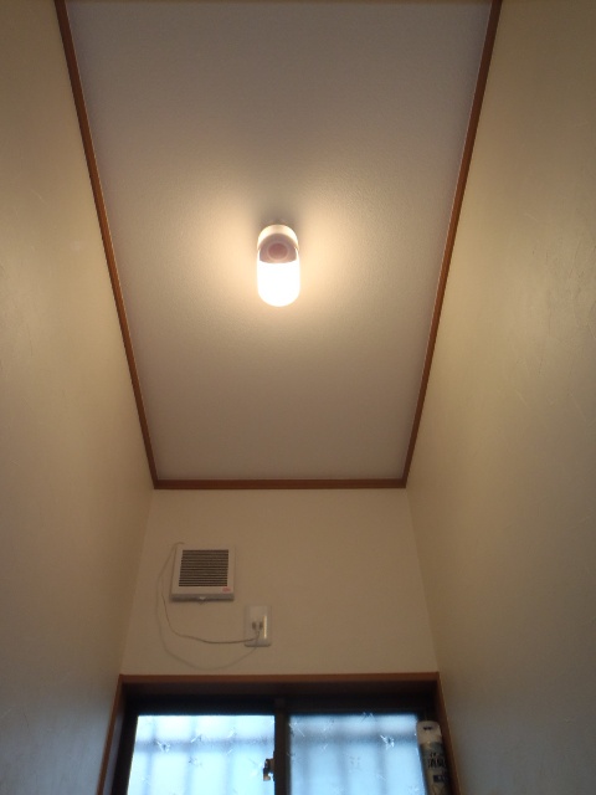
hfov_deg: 49.7
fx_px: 643
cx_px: 298
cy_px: 398
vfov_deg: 63.4
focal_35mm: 28
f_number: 3.5
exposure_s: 1/50
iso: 100
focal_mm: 5
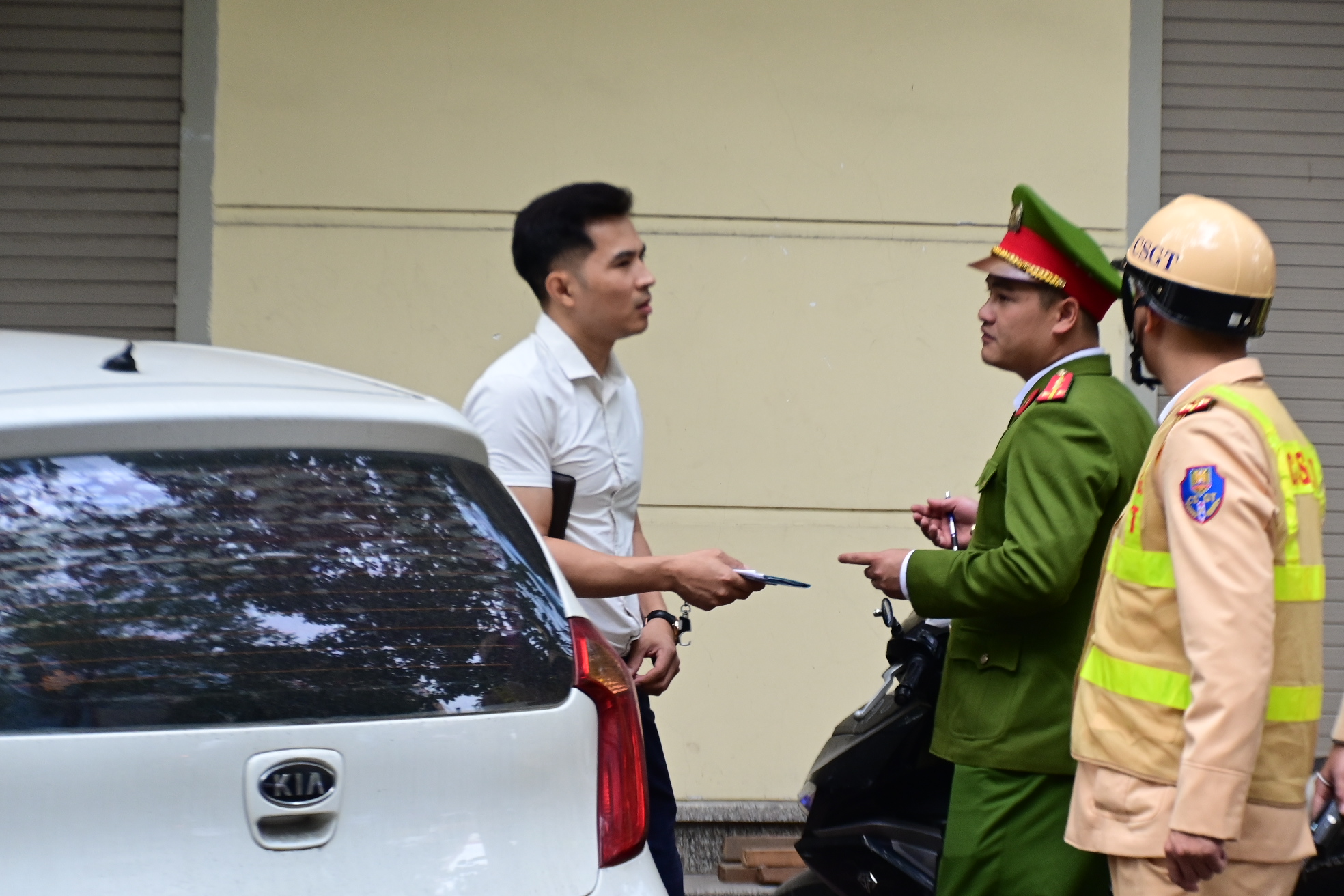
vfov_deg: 9.1
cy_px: 448
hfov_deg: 13.7
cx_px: 672
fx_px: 5600
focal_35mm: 150
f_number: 5.6
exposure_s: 1/200
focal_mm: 100
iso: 1000
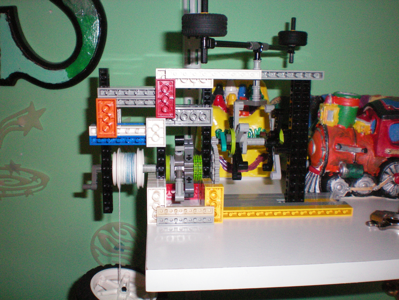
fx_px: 438
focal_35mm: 38
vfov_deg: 37.7
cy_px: 150
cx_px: 200
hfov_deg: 49.0
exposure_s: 1/60
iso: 400
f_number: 4.6
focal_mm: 6.3
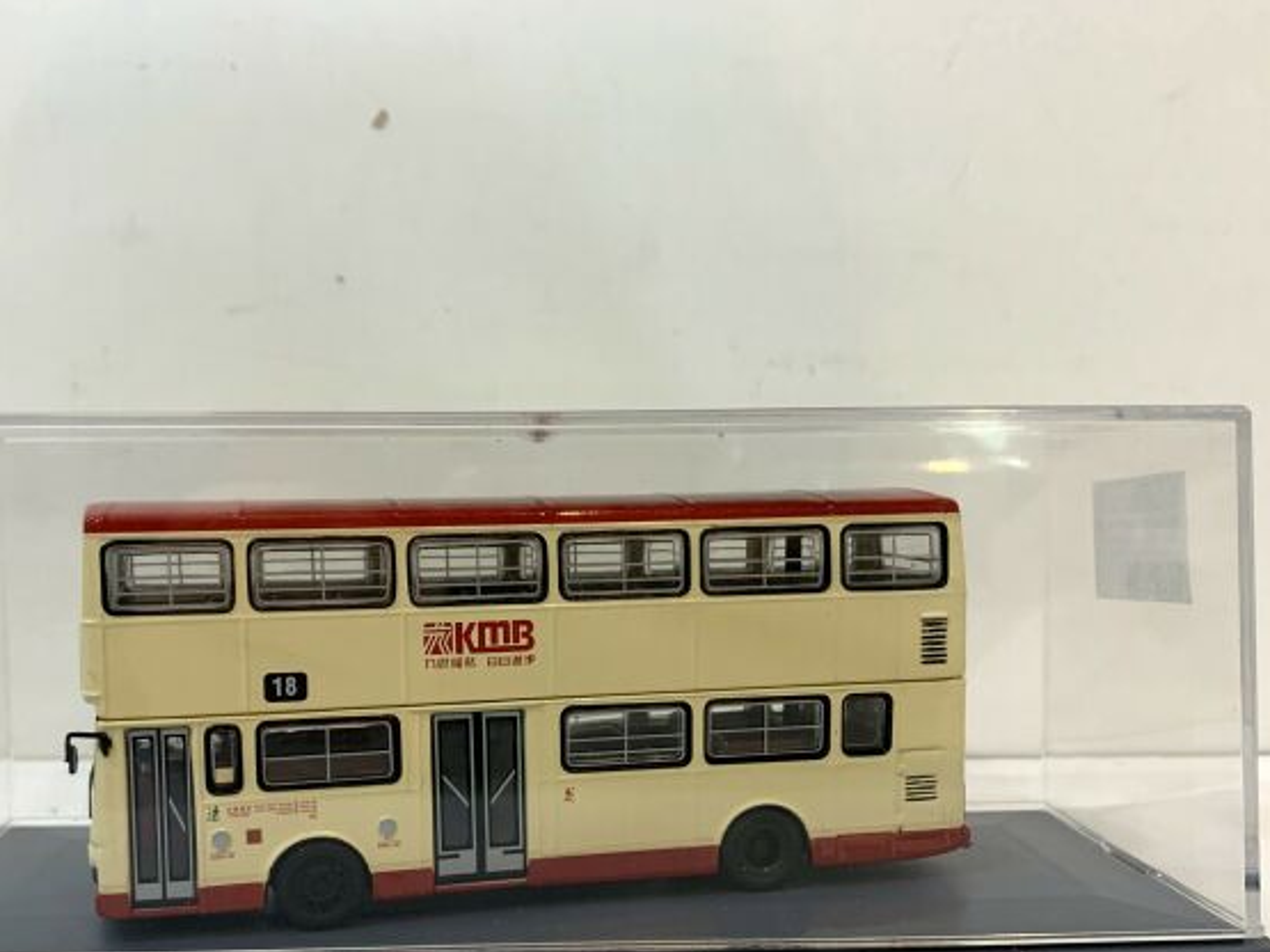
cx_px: 545
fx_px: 1320
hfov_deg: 51.2
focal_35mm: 36
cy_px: 640
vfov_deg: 39.2
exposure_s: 1/50
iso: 125
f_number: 1.8
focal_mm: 4.25
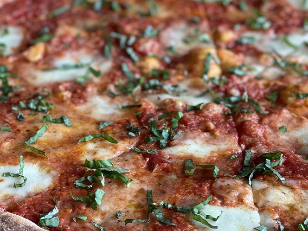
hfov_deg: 20.9
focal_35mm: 94
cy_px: 140
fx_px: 836
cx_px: 131
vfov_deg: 15.7
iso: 32
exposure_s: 1/120
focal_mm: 6
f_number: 2
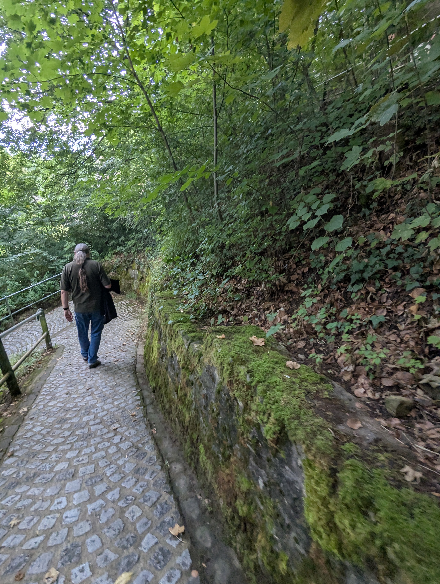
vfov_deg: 94.4
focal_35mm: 16
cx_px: 220
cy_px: 292
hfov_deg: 78.2
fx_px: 270
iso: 254
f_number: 2.2
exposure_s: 1/80.9
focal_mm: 2.35
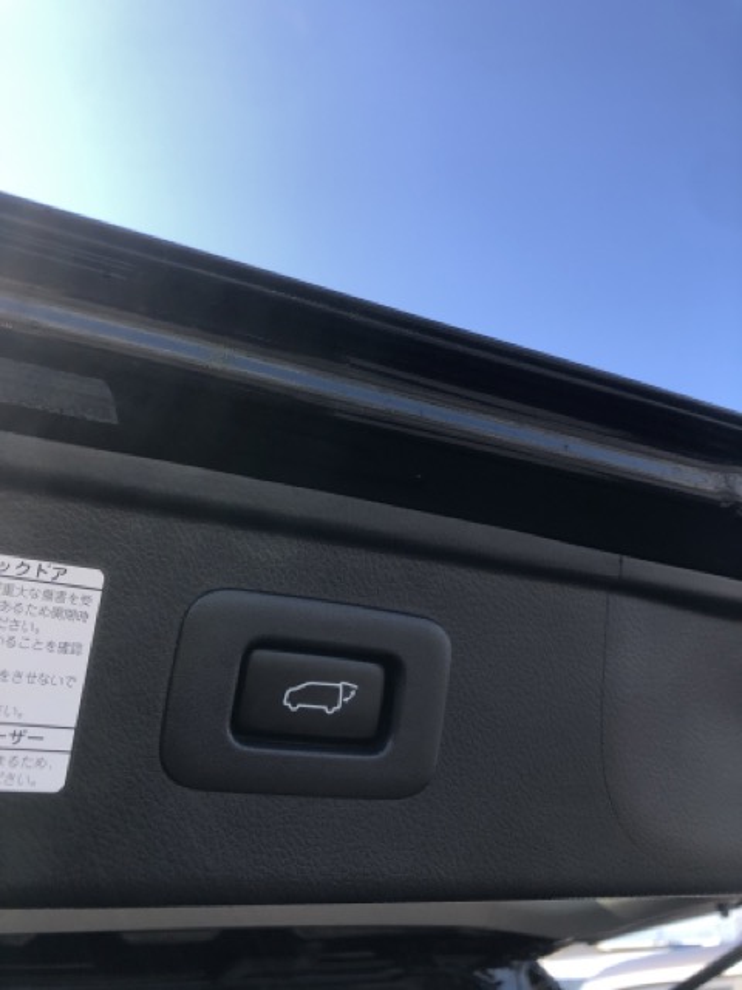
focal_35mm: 28
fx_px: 800
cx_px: 371
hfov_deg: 49.7
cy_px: 495
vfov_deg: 63.4
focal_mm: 3.99
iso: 20
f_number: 1.8
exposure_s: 1/466
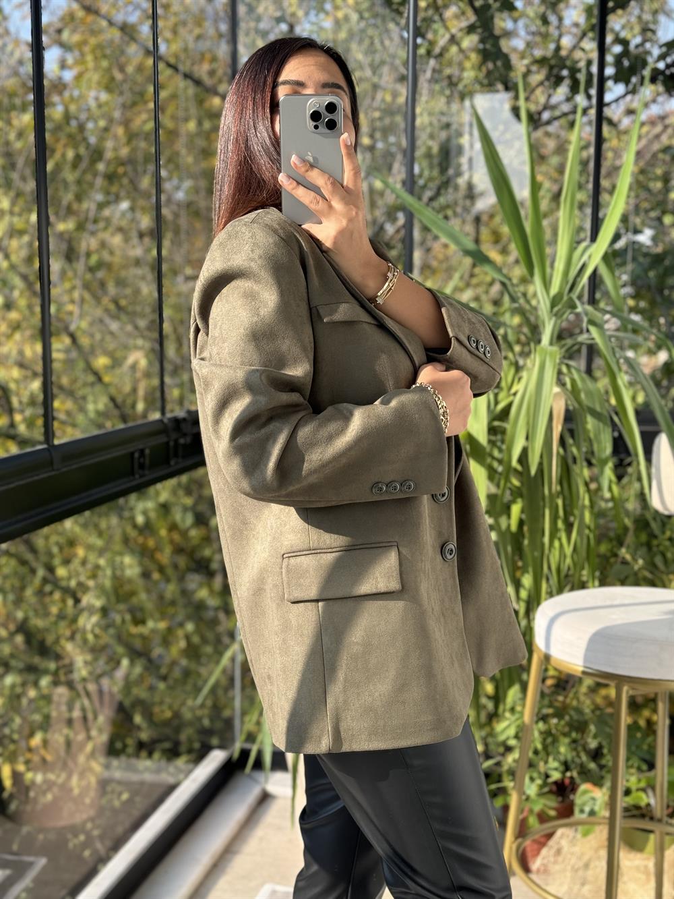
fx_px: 1246
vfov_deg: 39.7
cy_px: 450
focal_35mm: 48
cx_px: 337
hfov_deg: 30.3
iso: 64
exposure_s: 1/420
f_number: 1.78
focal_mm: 6.76
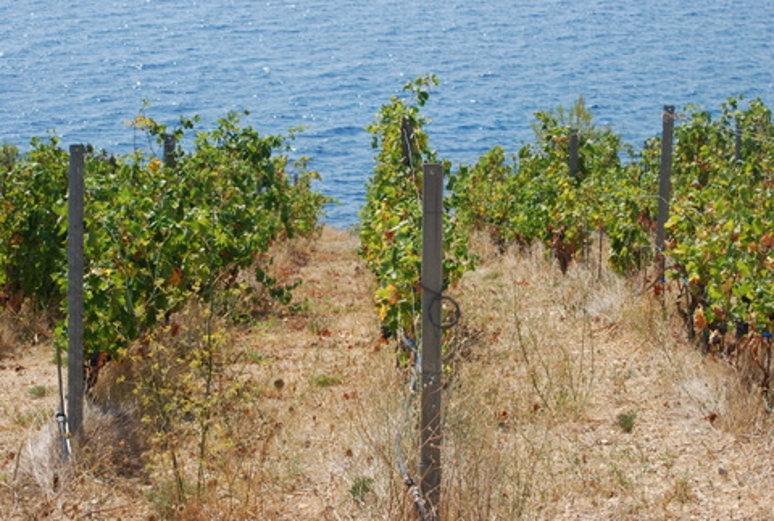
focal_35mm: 82
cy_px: 260
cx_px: 387
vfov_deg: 16.7
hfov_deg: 24.5
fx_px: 1779
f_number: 10
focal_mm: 55
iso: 200
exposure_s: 1/200
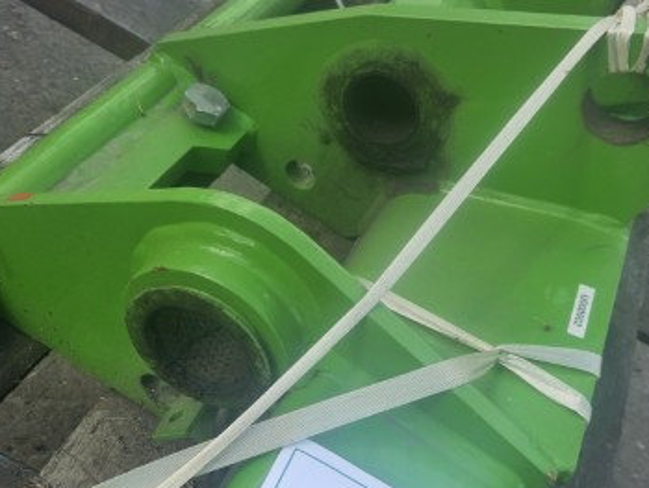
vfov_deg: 34.3
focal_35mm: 42
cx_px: 395
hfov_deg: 44.5
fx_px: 788
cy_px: 297
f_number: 1.8
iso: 25
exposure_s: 1/423
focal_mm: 5.4
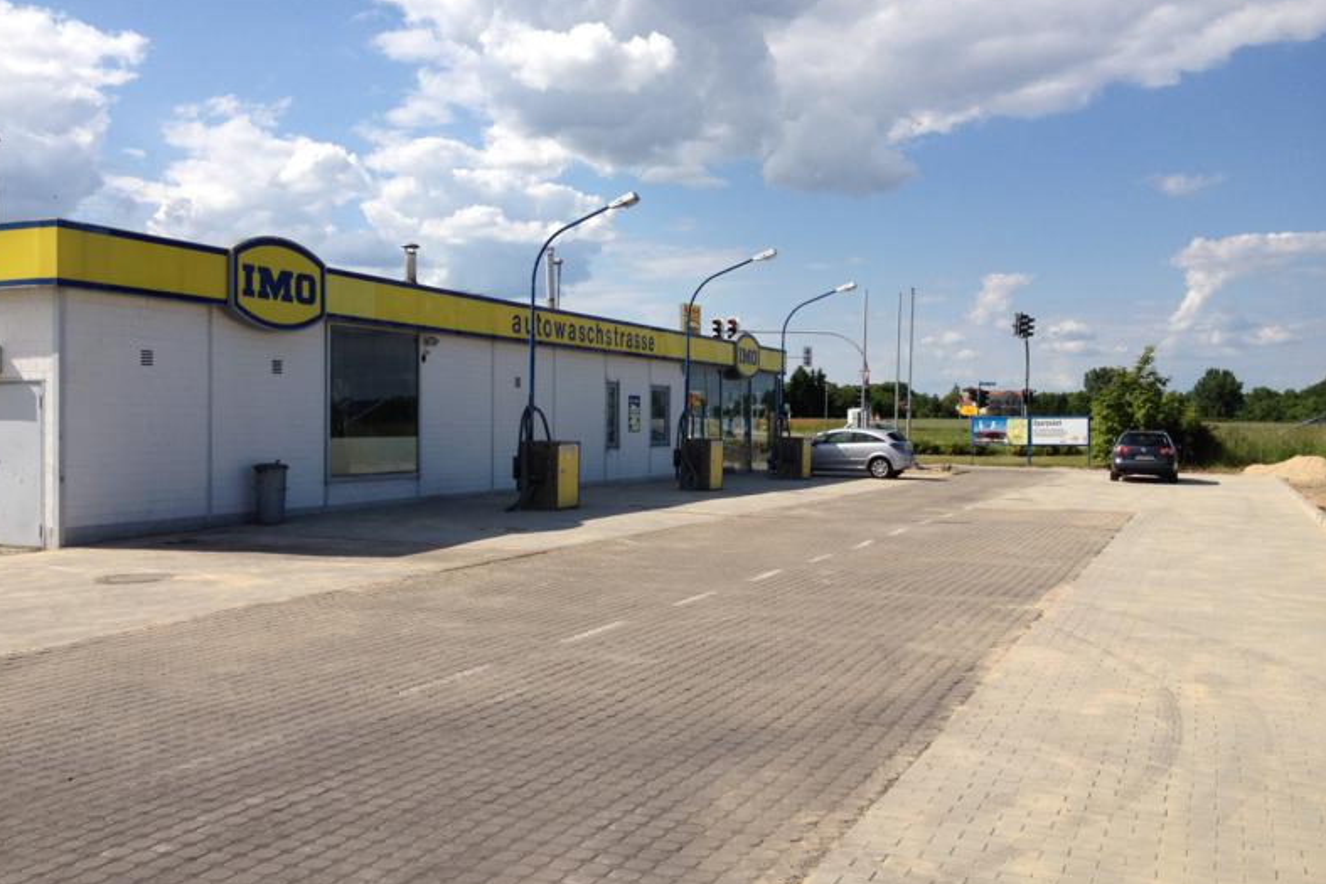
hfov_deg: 51.9
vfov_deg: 36.0
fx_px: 1363
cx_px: 655
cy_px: 439
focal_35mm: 37
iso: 64
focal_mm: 4.28
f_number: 2.4
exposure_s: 1/2304
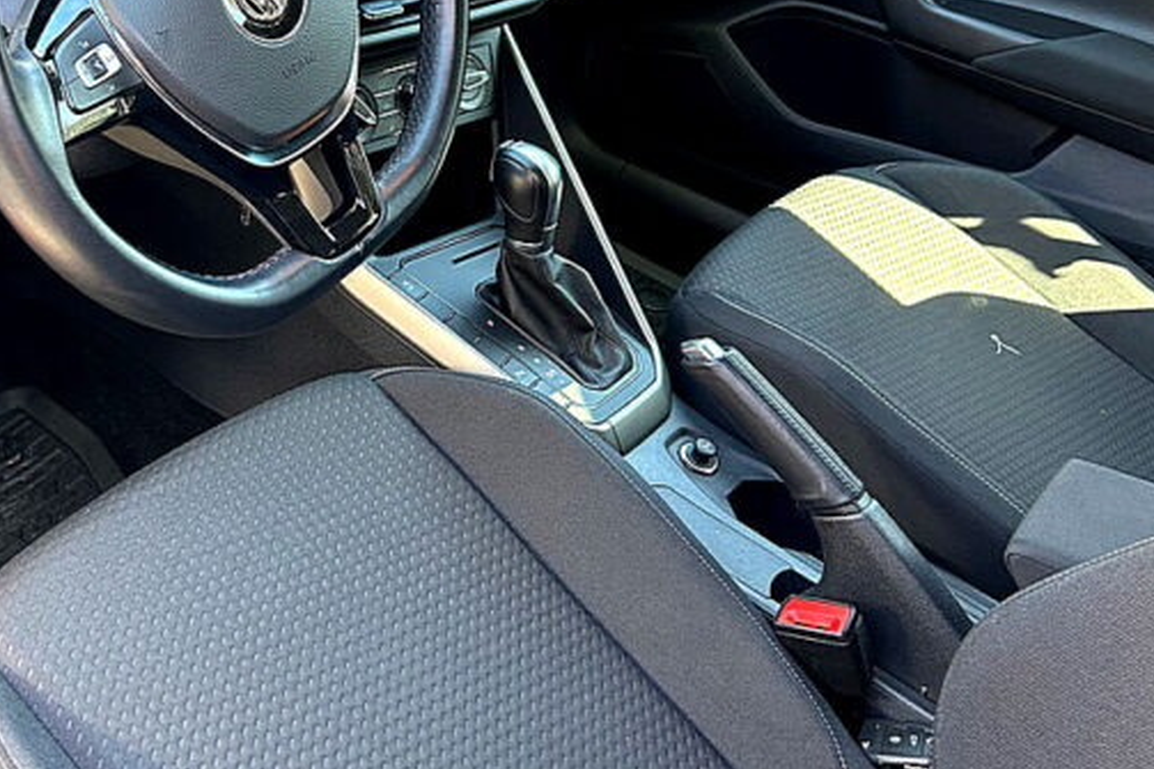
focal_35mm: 43
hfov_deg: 44.0
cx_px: 291
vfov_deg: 30.6
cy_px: 179
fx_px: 1378
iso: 125
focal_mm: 5.7
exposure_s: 1/118
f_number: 1.5
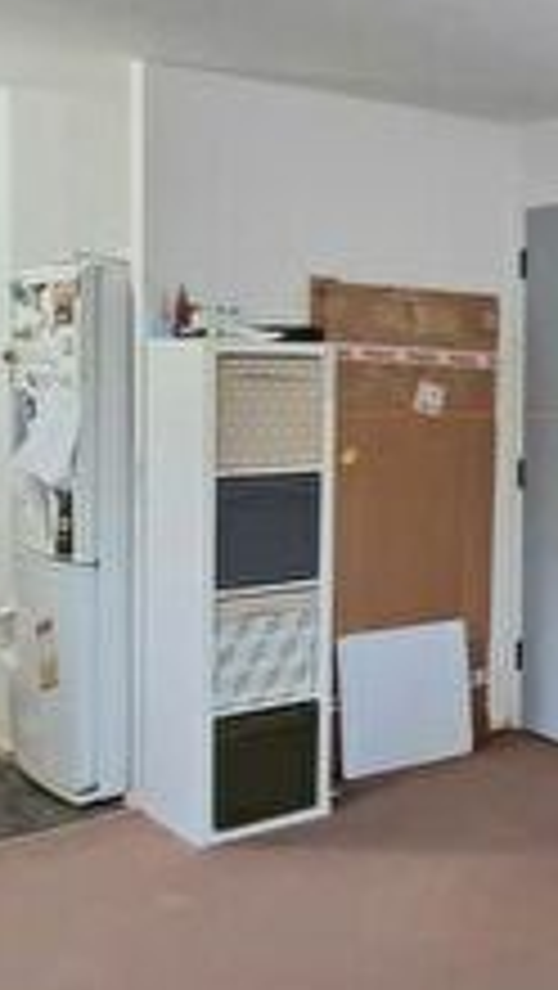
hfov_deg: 23.8
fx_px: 1182
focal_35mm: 45
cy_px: 385
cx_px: 698
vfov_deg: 45.2
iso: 250
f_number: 2.2
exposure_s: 1/50
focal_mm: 2.2
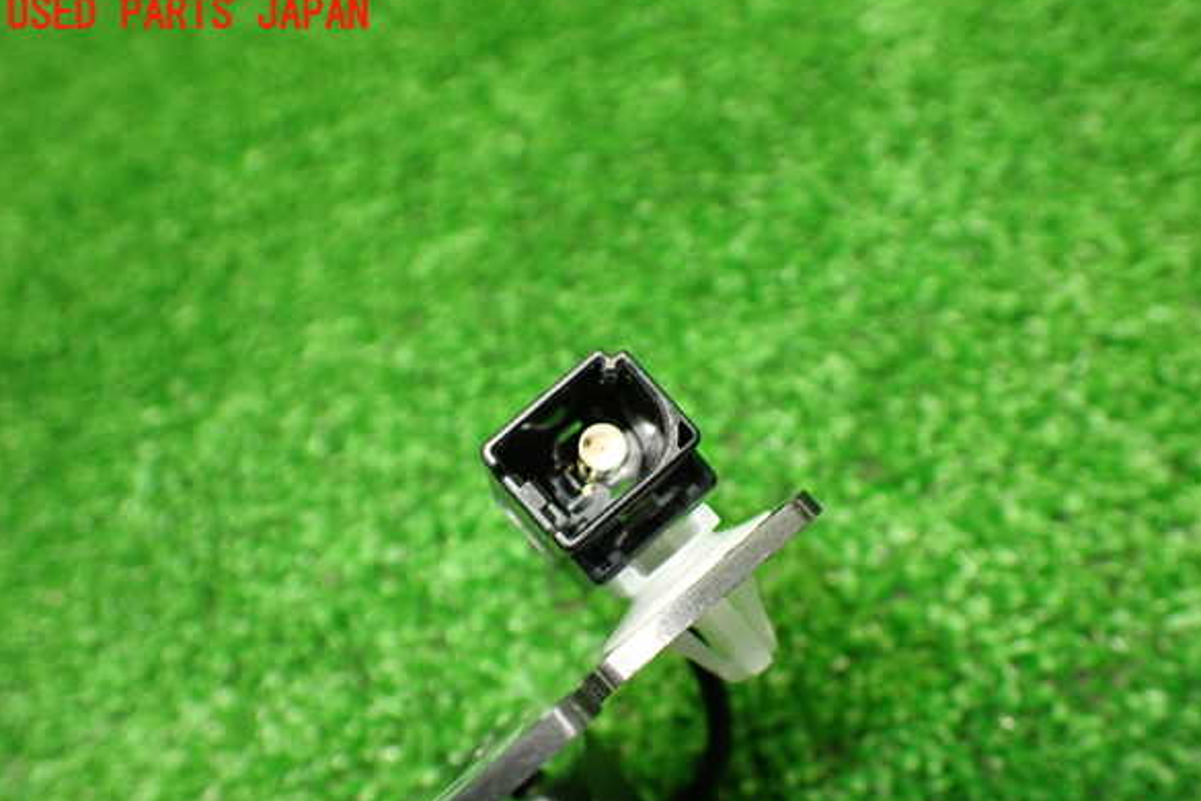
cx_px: 612
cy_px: 452
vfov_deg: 41.0
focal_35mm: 32
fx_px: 1067
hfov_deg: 58.7
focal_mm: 5.4
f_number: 2.3
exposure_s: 1/125
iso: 640
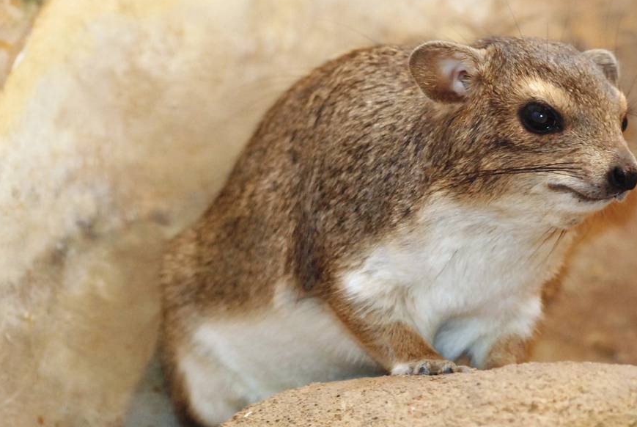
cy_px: 174
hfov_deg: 5.5
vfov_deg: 3.7
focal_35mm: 373
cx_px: 490
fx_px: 6607
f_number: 5
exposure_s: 1/60
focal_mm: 135
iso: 1000
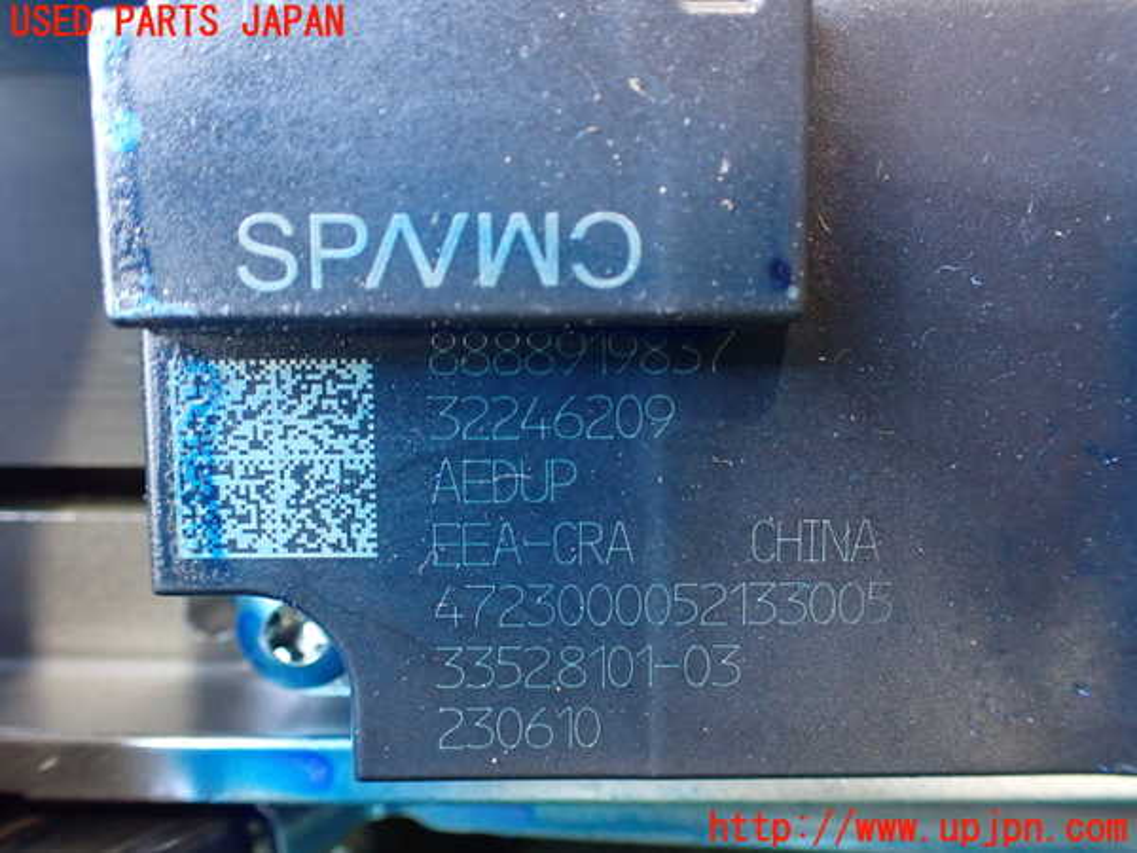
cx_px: 568
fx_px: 985
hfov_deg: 60.0
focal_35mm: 30
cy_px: 426
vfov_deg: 46.8
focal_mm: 5.4
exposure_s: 1/80
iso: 800
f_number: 2.3
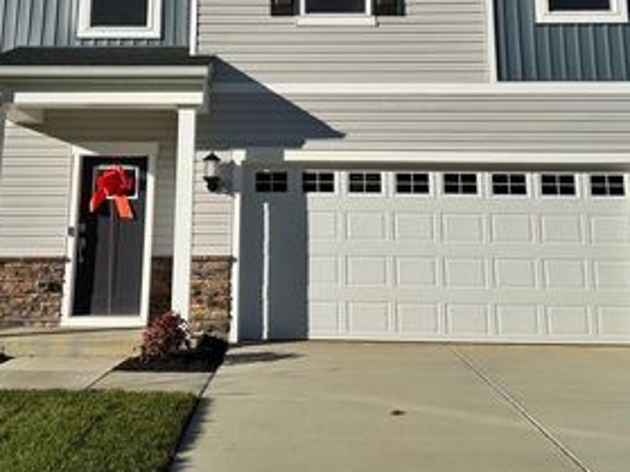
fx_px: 782
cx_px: 260
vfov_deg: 32.6
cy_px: 89
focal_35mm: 43
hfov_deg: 43.7
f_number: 1.78
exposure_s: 1/9709
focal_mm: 6.86
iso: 80
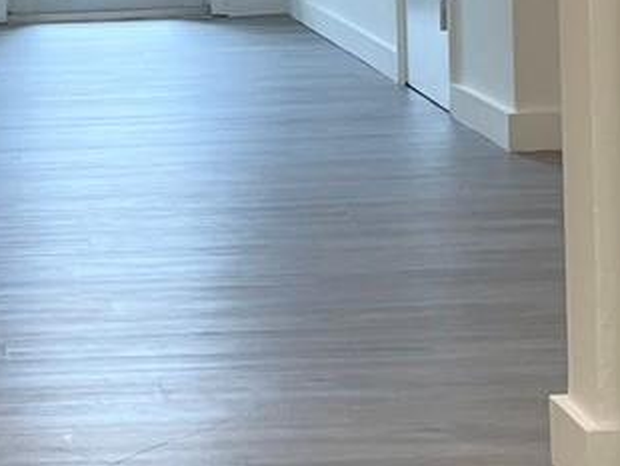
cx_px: -24
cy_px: -28
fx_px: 2402
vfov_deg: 11.0
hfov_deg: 14.4
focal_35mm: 134
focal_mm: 5.1
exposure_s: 1/120
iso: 100
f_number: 1.6
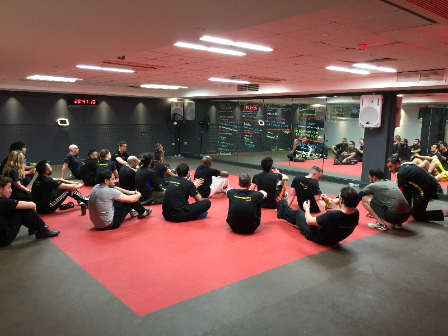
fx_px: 375
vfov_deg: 48.2
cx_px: 224
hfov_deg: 61.7
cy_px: 168
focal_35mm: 29
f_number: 2.2
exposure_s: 1/17
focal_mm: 4.15
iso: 80
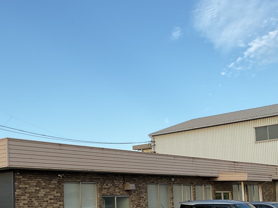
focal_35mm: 57
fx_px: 458
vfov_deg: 25.0
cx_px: 122
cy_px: 179
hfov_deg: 33.7
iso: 16
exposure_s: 1/883
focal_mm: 3
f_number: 1.8
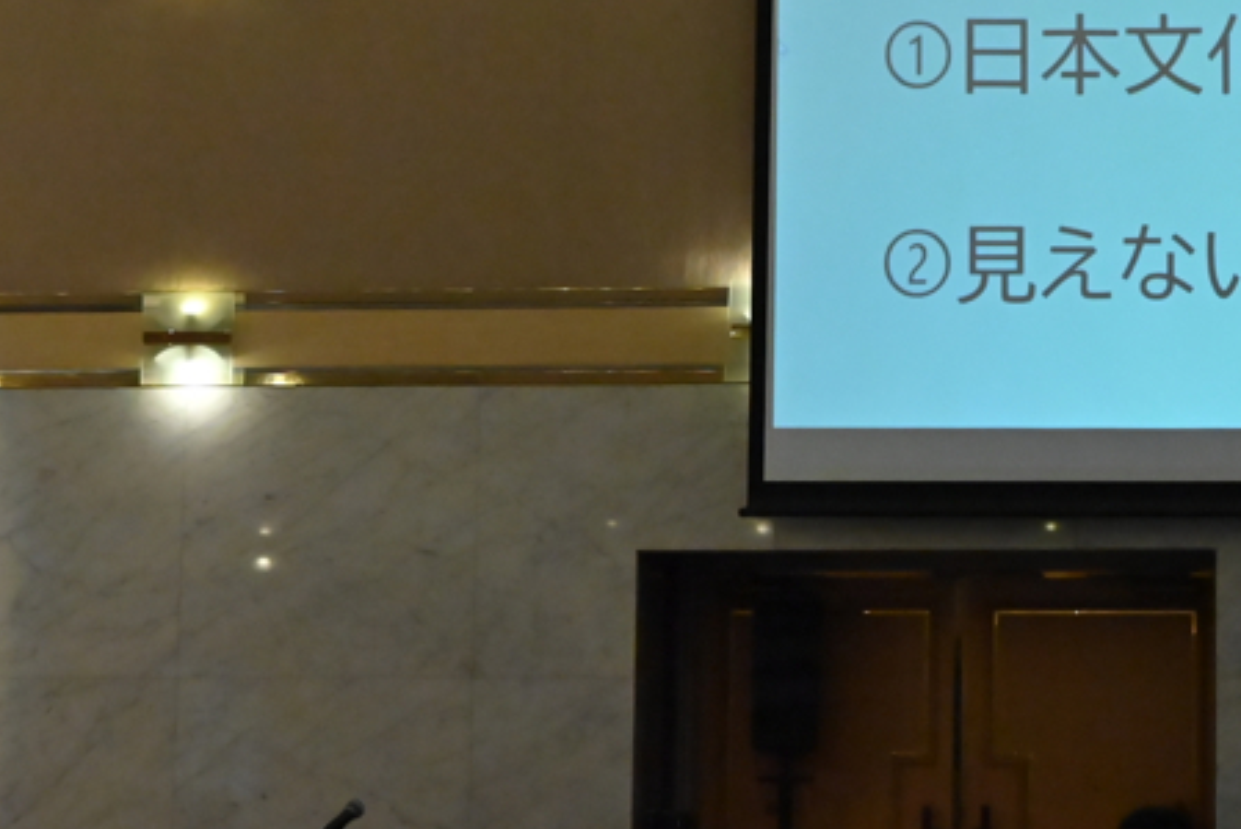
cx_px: 1294
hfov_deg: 14.0
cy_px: -105
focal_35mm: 144
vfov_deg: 9.4
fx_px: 4967
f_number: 5.6
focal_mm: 54
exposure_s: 1/250
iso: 6400
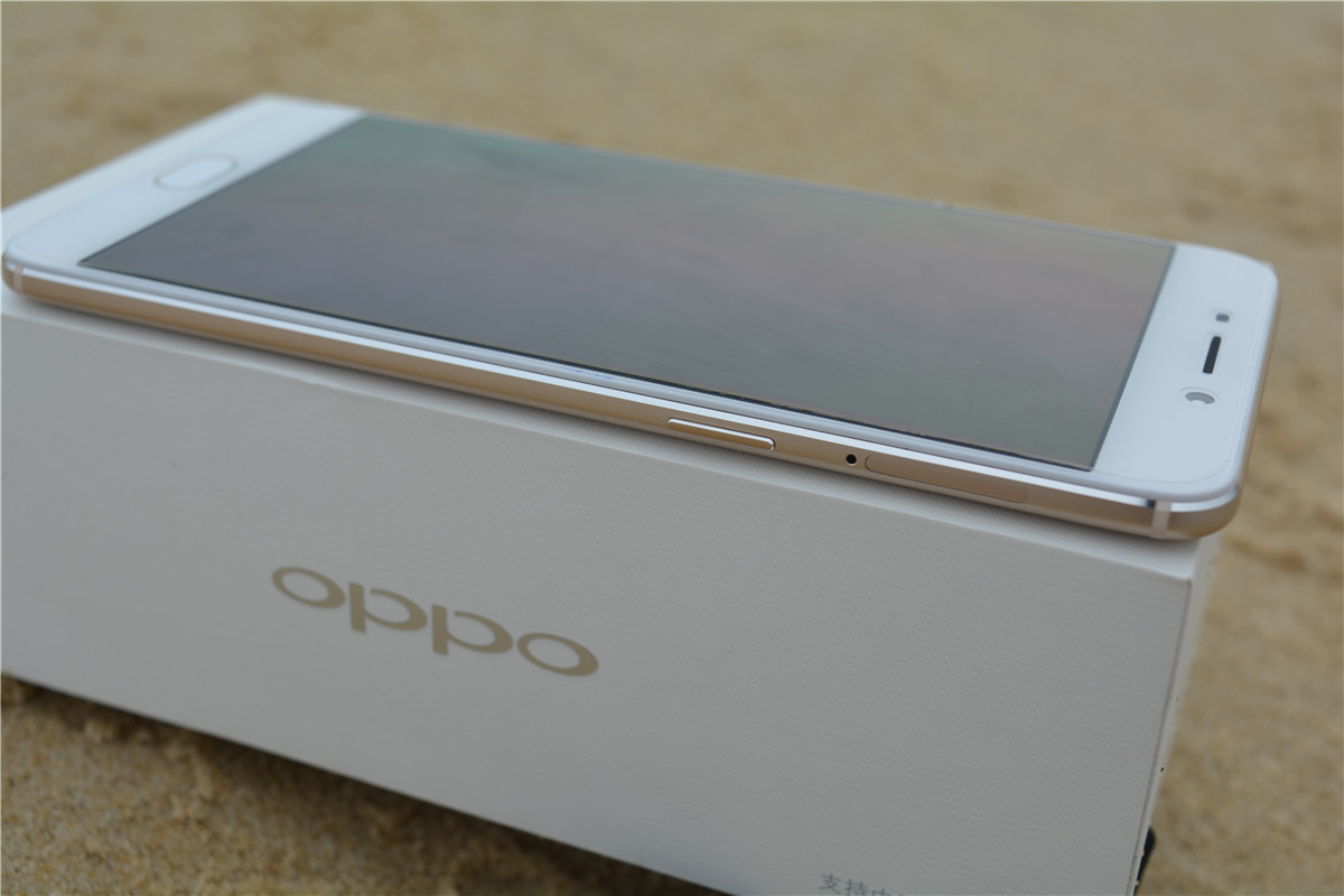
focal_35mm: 51
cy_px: 448
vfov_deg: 26.5
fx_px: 1904
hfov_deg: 38.9
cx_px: 672
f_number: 8
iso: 100
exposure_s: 1/250
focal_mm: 34
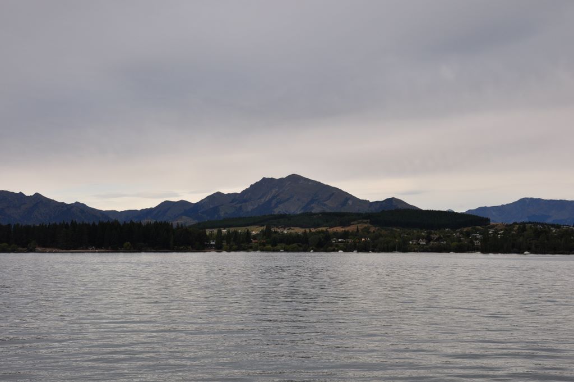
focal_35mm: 60
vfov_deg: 22.6
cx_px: 287
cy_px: 191
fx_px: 955
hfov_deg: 33.4
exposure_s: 1/250
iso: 200
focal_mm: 40
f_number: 10
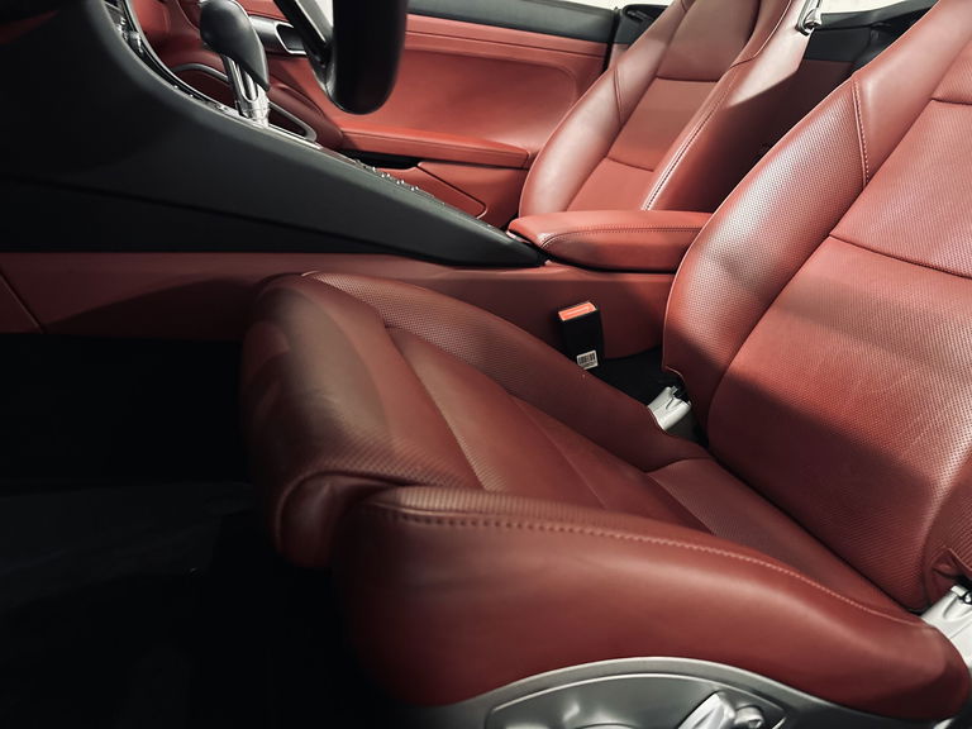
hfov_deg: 71.6
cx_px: 486
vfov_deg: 56.8
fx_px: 674
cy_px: 364
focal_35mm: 24
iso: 800
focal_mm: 6.86
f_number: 1.78
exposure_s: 1/25
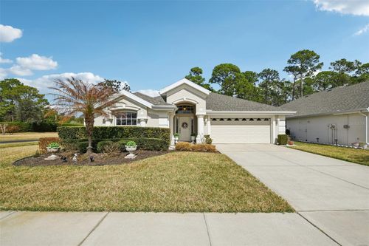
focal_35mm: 15
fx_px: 154
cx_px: 184
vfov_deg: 77.3
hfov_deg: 100.4
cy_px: 123
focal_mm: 15
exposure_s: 1/1250
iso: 400
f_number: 8
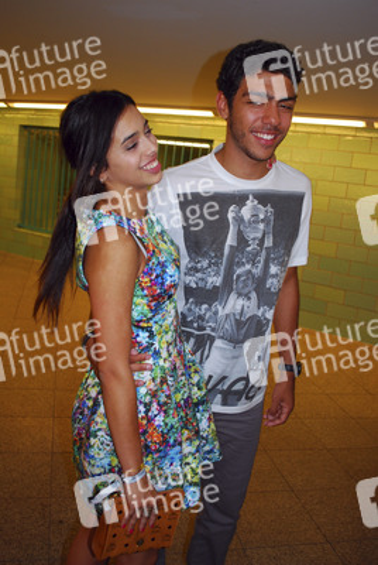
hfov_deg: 40.1
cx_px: 189
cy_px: 282
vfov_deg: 57.2
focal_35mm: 33
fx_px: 518
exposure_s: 1/80
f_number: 4
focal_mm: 22
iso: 400
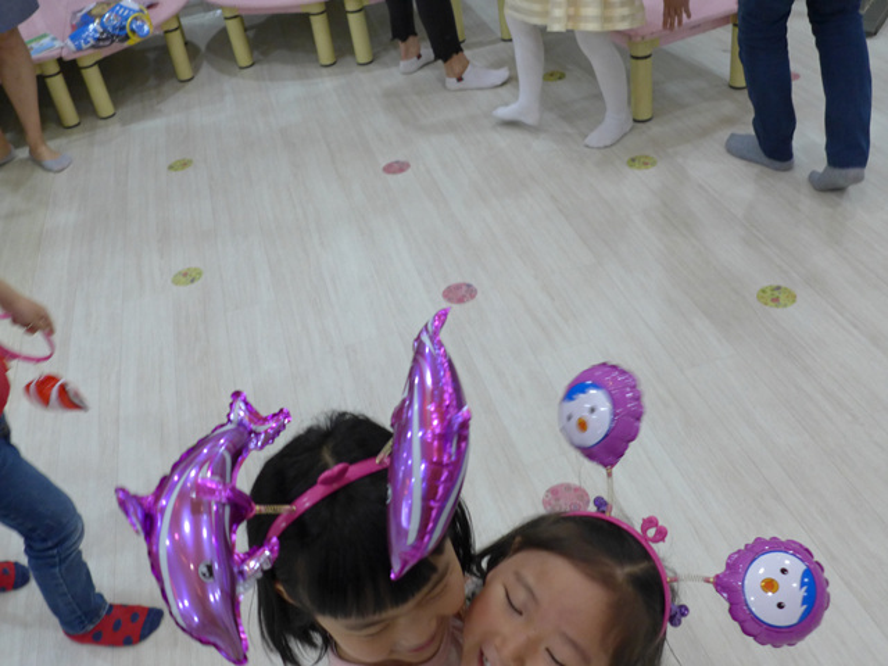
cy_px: 333
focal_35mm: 35
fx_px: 898
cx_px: 444
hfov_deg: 52.6
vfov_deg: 40.7
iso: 400
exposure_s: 1/250
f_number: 1.6
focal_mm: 6.9
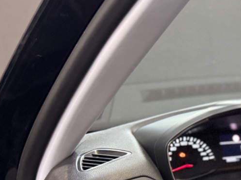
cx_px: 364
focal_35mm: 77
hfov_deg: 21.3
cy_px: 224
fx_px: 536
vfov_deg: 18.0
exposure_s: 1/33
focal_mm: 6.76
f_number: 1.78
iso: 1000
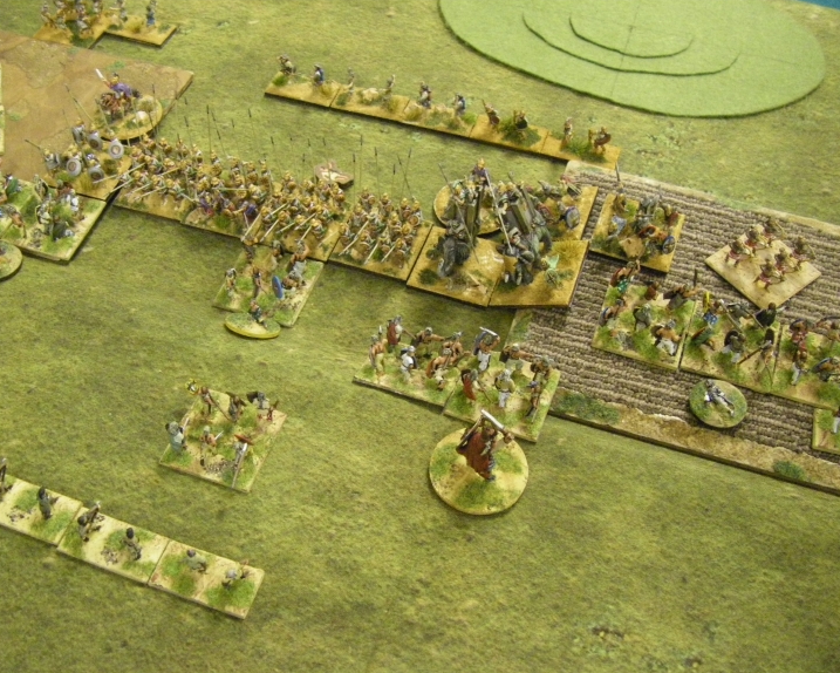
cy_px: 336
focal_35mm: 40
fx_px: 995
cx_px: 409
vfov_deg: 37.4
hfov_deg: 45.8
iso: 800
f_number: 3.5
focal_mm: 6.3
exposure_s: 1/30
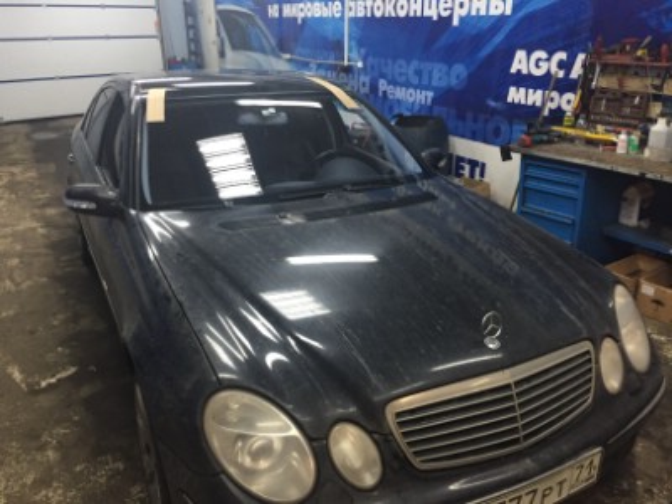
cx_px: 336
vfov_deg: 48.2
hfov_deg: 61.7
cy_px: 252
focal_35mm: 29
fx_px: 563
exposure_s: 1/33
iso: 200
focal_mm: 4.15
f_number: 2.2
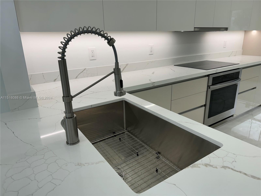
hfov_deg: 71.6
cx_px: 130
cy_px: 98
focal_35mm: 24
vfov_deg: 56.8
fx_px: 181
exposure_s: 1/160
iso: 80
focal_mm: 6.86
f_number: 1.78
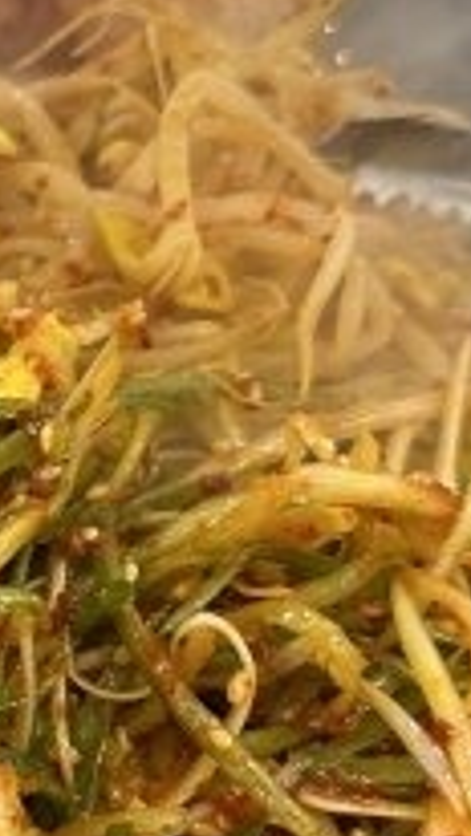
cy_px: 572
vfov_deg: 27.7
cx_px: -325
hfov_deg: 14.4
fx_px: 1686
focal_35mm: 76
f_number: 1.78
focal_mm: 6.86
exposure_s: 1/120
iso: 200
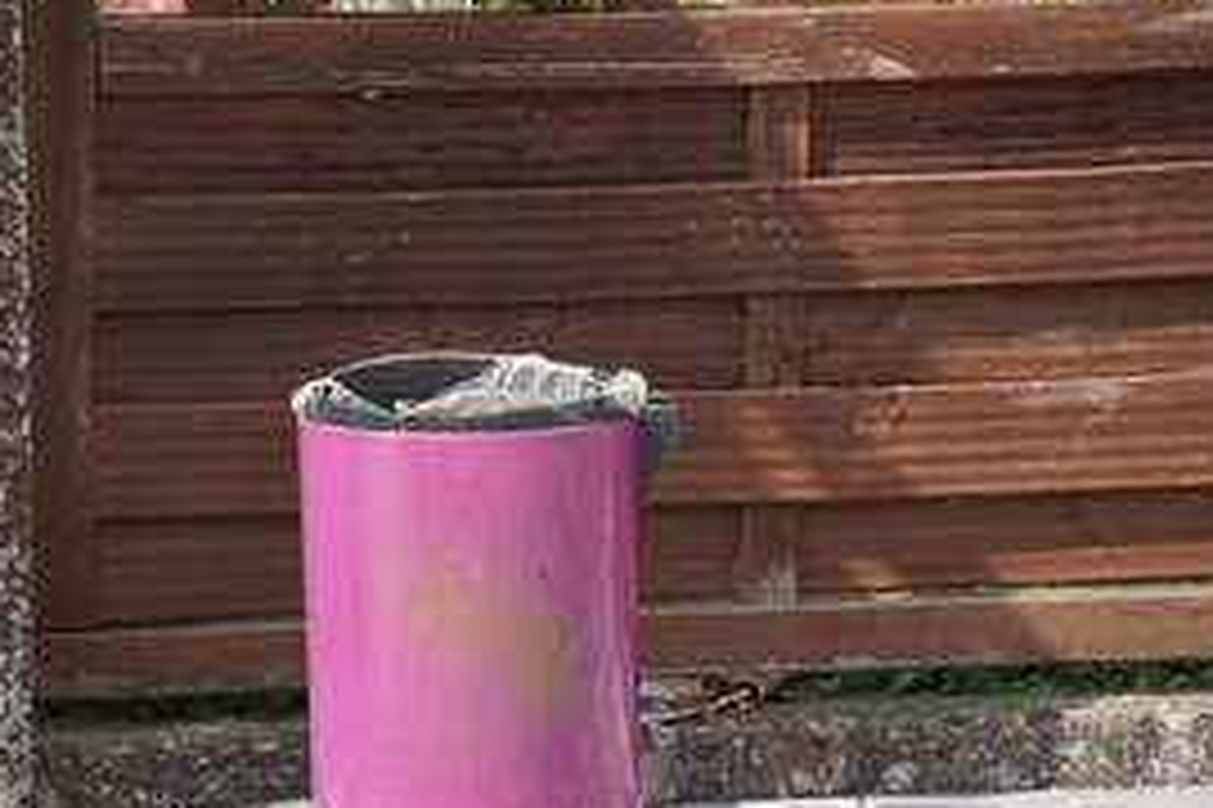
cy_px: 496
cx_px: 445
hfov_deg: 5.2
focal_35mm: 400
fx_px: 13477
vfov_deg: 3.4
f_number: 6.3
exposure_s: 1/320
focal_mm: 180
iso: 200
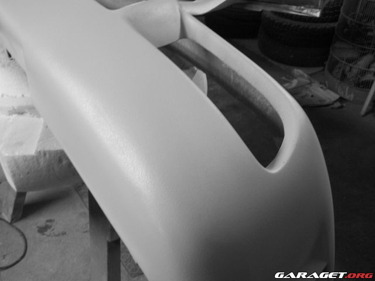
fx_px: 412
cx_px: 188
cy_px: 140
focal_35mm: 38
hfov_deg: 49.0
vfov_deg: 37.7
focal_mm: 6.3
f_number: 2.8
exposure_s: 1/15
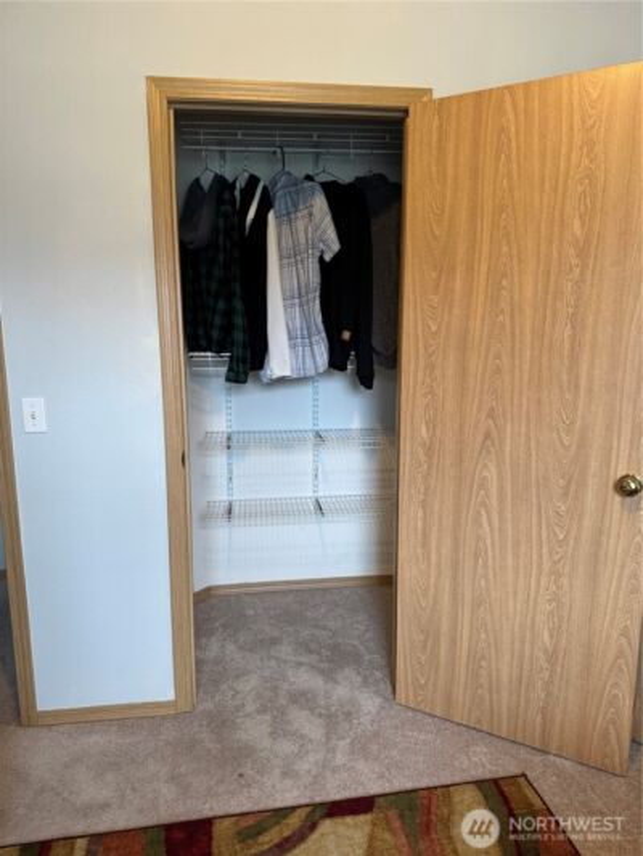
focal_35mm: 24
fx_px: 594
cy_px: 428
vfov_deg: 71.6
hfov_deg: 56.8
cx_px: 322
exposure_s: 1/60
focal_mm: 6.76
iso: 250
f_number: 1.78
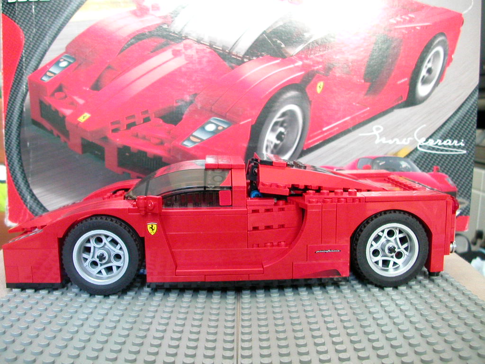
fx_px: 518
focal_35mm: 37
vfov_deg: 38.7
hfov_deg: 50.1
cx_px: 242
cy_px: 182
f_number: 2.7
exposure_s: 1/26.7
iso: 393
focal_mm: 5.6
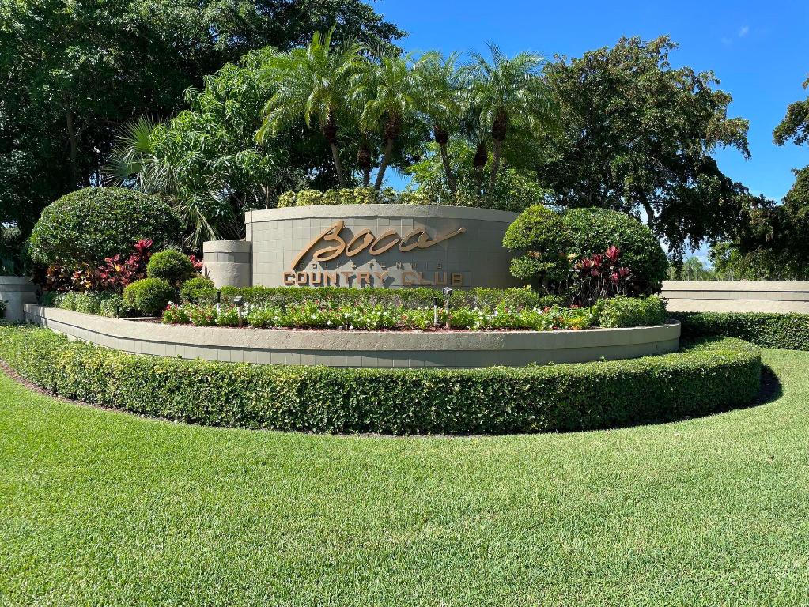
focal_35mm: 26
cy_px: 304
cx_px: 404
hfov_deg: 67.3
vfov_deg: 53.1
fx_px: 608
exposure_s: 1/1916
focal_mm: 4.2
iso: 32
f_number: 1.6
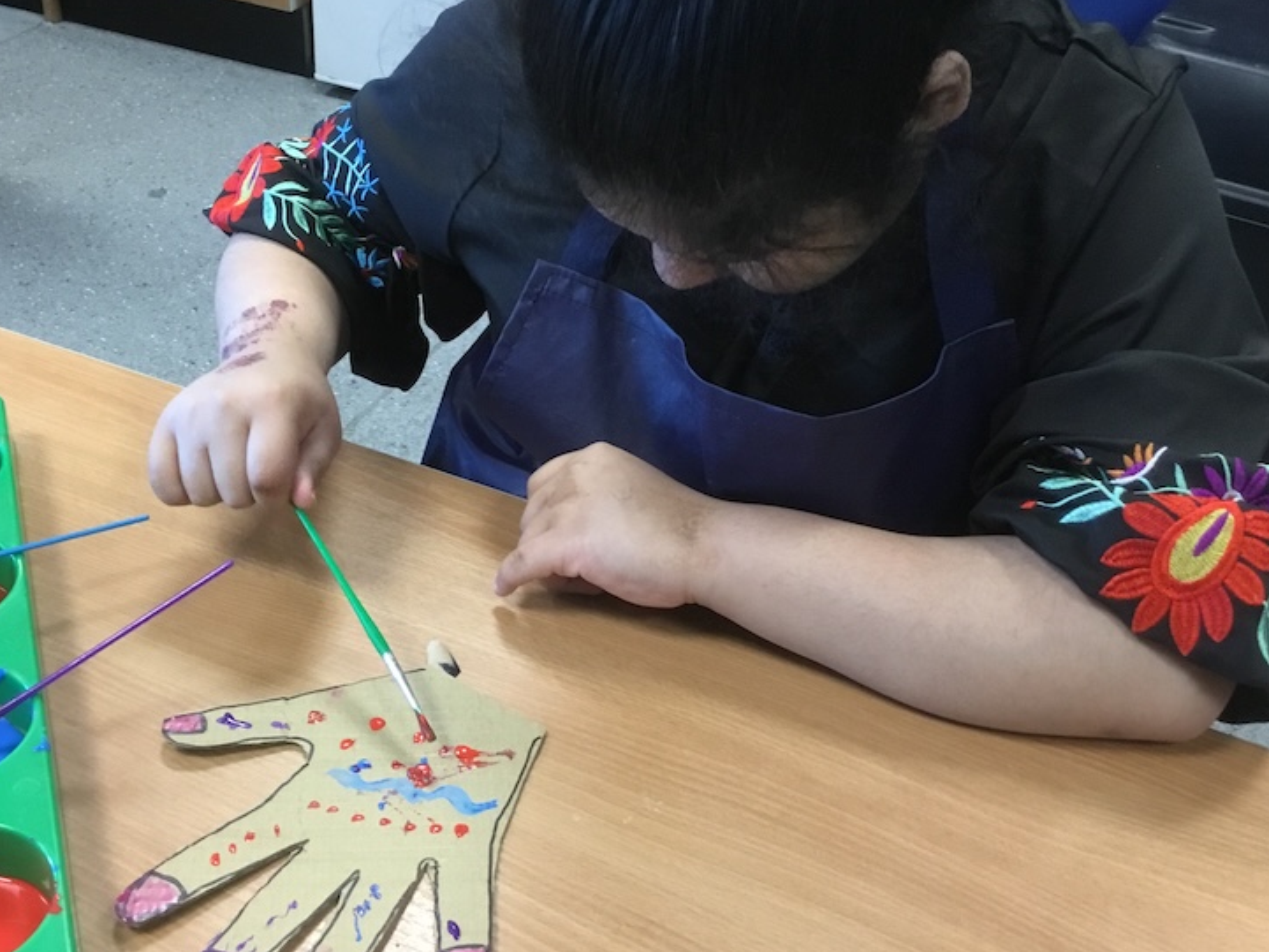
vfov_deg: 33.6
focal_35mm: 43
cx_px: 526
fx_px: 1577
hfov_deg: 43.7
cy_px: 442
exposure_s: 1/33
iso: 160
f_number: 2.4
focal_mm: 3.3
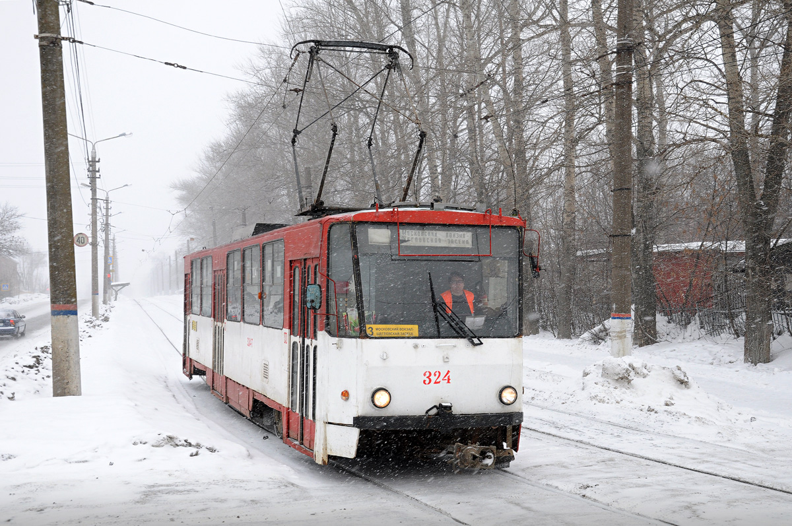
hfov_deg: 43.7
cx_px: 396
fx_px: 989
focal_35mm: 45
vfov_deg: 29.8
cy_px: 263
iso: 320
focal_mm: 30
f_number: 8
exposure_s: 1/250
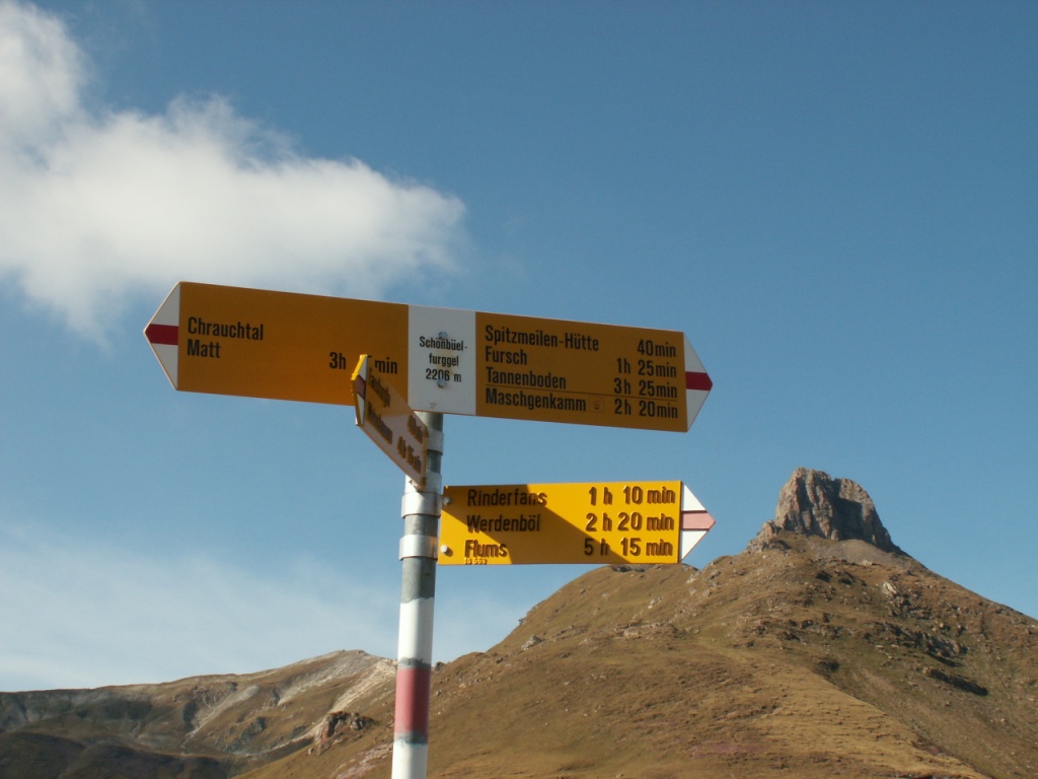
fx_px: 1829
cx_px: 519
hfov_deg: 31.7
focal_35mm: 61
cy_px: 390
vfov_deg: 24.0
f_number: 8
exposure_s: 1/160
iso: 50
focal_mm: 10.17
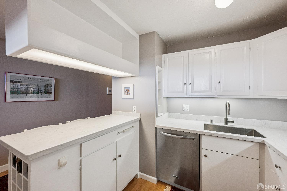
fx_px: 116
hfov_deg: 102.3
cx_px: 144
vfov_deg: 79.2
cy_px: 96
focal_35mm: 14
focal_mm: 14.5
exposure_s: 1/20
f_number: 8
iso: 140
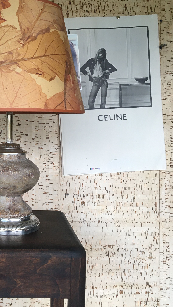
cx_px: 18
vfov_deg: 46.1
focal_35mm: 44
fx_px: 359
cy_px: 122
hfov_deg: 26.2
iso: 64
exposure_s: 1/33
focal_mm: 4.15
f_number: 2.2
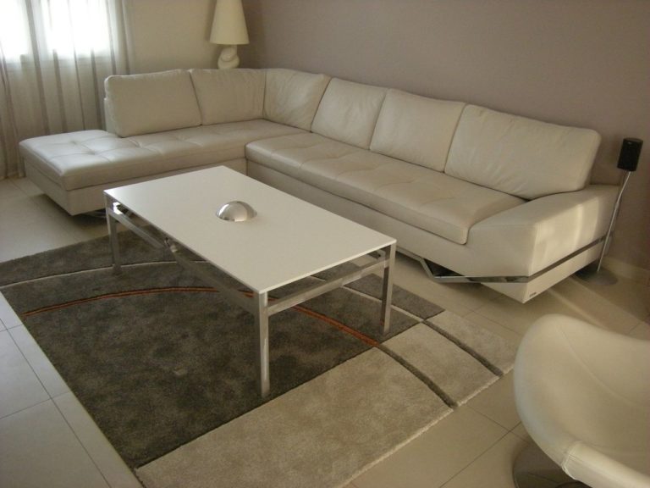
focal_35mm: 31
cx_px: 325
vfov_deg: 45.4
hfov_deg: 58.4
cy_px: 244
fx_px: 582
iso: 394
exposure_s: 1/56.7
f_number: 2.9
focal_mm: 5.3
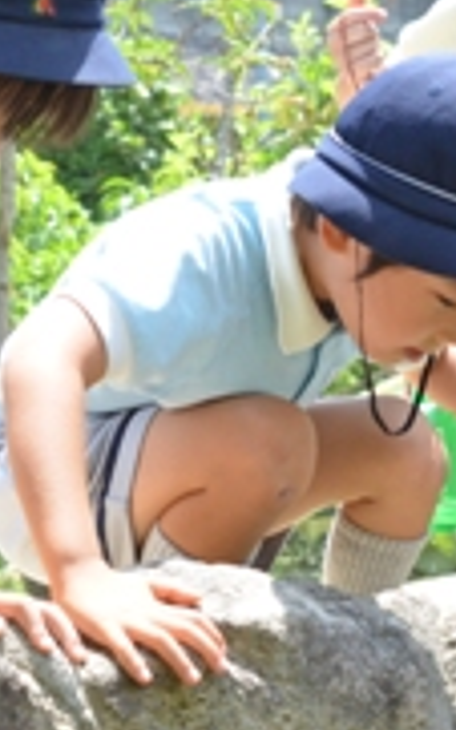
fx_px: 2149
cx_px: 476
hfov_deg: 12.0
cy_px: 454
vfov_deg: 19.3
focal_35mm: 108
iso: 1000
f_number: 5.6
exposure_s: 1/1250
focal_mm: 32
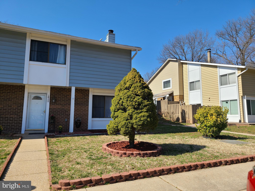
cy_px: 96
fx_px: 192
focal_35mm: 26
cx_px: 128
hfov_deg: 67.3
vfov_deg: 53.1
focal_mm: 5.4
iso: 40
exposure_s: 1/1909
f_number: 1.8
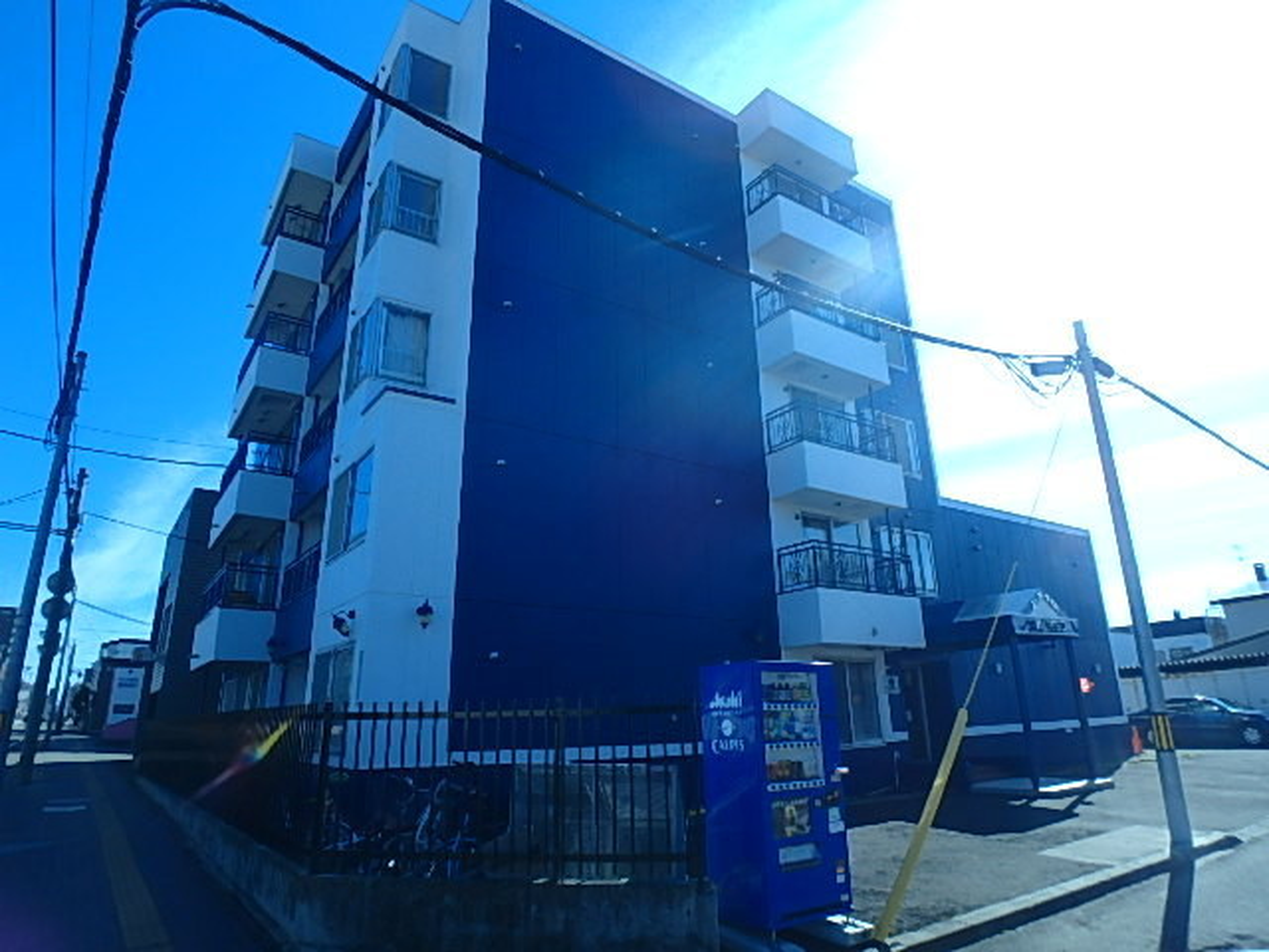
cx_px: 634
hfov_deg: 79.0
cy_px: 476
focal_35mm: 21
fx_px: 770
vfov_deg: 63.4
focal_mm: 3.7
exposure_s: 1/1000
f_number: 3.5
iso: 125
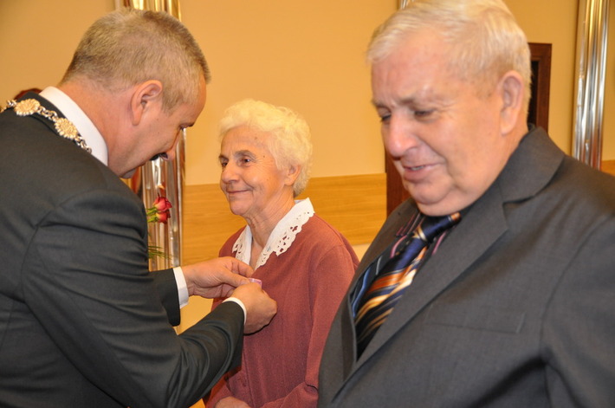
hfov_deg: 49.6
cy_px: 204
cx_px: 308
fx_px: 665
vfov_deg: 34.1
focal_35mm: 39
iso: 800
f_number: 3.2
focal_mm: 26
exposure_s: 1/60
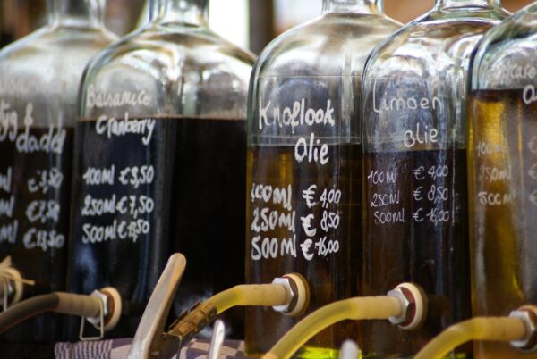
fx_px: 4033
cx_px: 268
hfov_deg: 7.6
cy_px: 180
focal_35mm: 270
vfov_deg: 5.1
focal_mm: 180
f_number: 4.5
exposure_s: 1/200
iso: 400
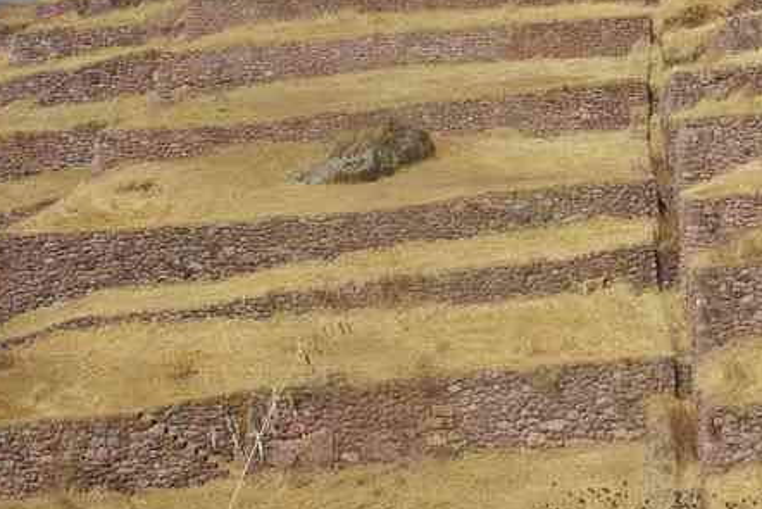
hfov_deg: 26.2
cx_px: 842
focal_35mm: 71
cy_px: 97
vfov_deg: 19.0
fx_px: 1506
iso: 200
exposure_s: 1/100
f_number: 11
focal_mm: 21
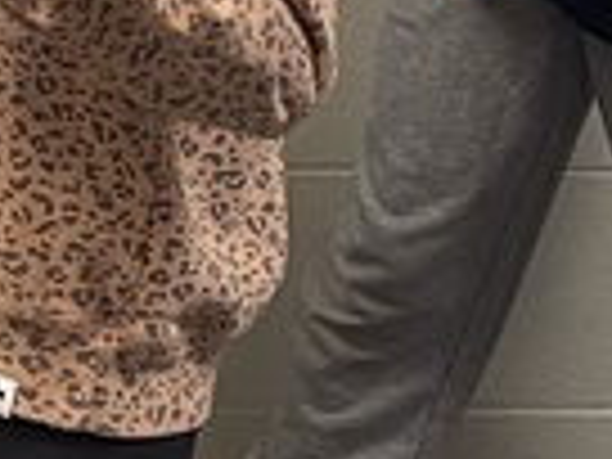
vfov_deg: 7.3
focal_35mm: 188
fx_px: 3324
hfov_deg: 10.3
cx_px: -216
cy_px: -747
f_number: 1.6
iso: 125
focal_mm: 5.1
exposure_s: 1/60
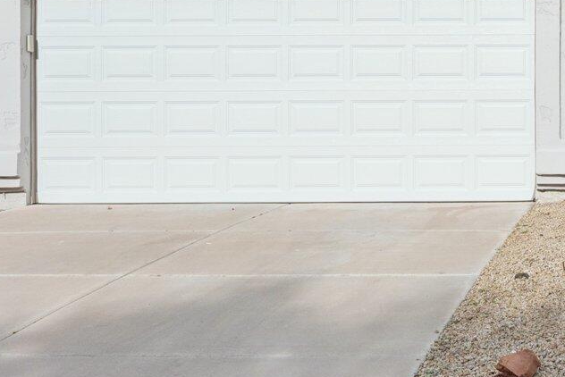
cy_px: 111
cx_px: 694
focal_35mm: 70
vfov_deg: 19.5
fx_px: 1093
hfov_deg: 25.7
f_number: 8
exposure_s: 1/2500
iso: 320
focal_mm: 21.5
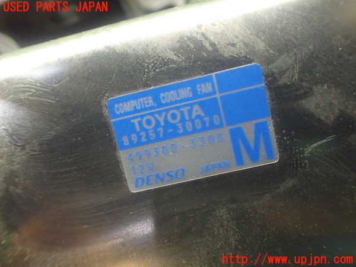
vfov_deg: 46.8
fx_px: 309
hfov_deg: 60.0
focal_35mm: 30
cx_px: 178
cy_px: 134
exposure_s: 1/50
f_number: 2.3
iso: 800
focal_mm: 5.4
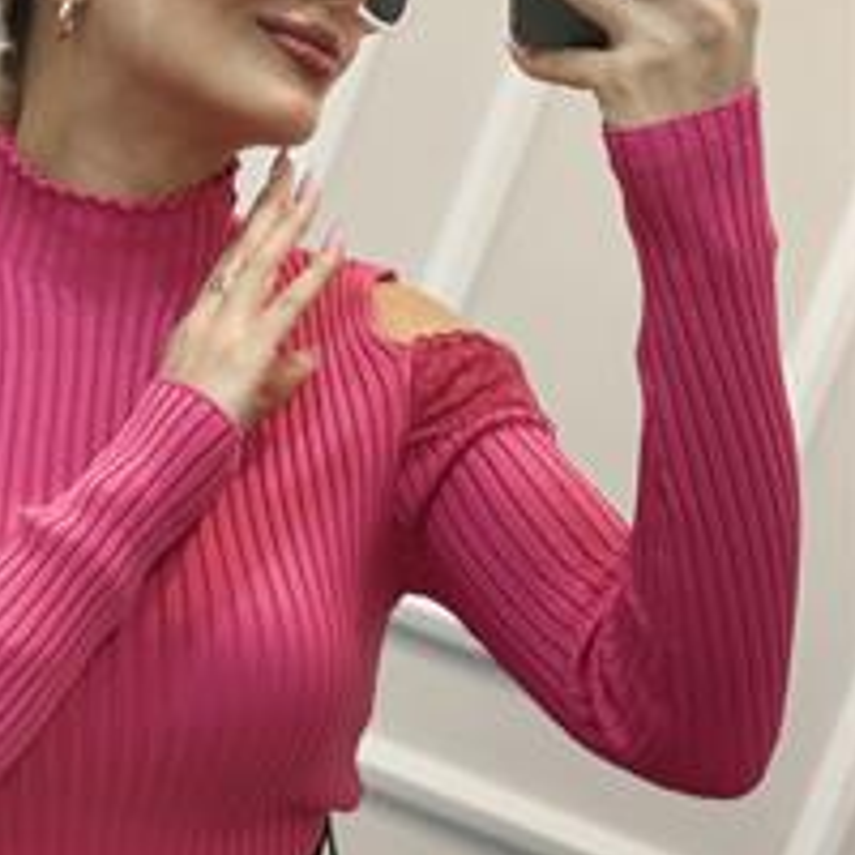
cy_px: 378
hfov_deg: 18.2
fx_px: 2655
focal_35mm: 95
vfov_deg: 18.3
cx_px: 201
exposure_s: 1/100
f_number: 2
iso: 100
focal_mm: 6
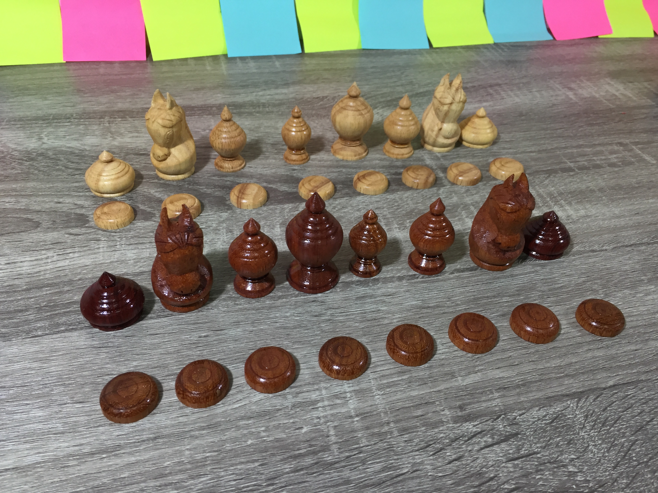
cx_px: 329
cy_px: 246
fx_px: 551
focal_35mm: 29
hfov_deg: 61.7
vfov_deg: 48.2
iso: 80
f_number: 2.2
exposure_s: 1/33
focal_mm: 4.15
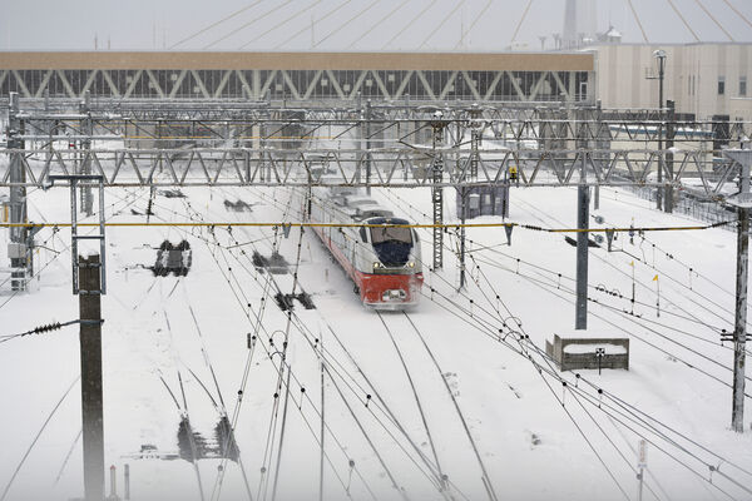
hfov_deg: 27.0
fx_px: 1567
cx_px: 376
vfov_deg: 18.2
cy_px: 250
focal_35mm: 75
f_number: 4
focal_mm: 75
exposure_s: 1/500
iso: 64
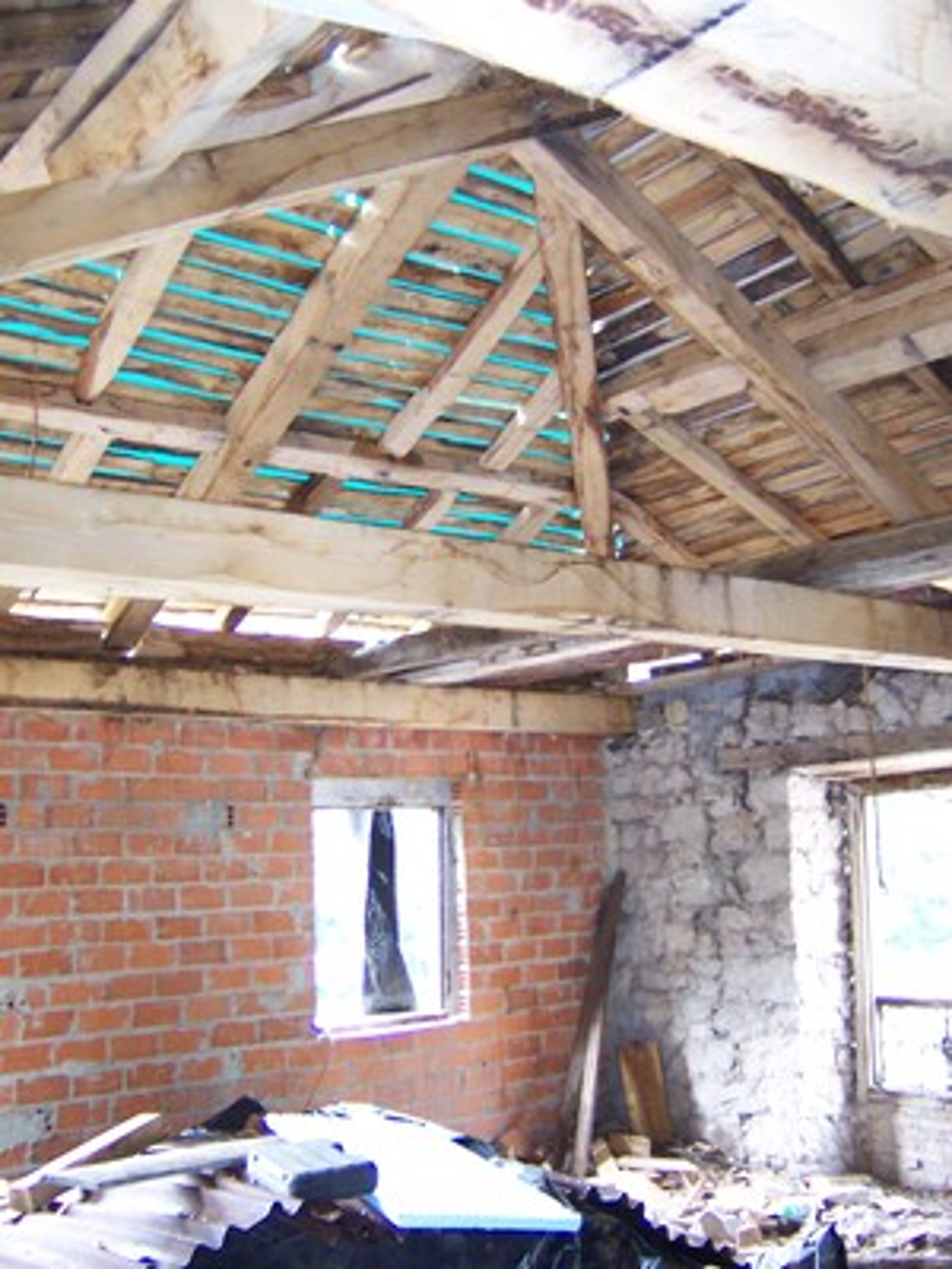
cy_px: 634
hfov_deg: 39.7
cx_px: 476
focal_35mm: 36
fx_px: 1320
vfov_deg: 51.4
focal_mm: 5.6
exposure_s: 1/10
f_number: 2.4
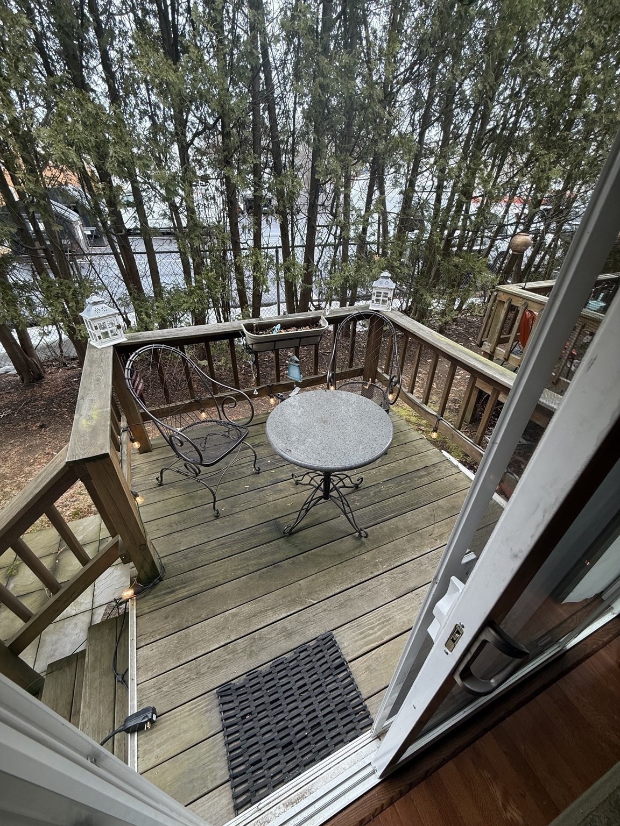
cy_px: 413
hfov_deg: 85.7
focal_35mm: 14
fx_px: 334
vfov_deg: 102.1
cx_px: 310
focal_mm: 2.22
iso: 80
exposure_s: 1/120
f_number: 2.2
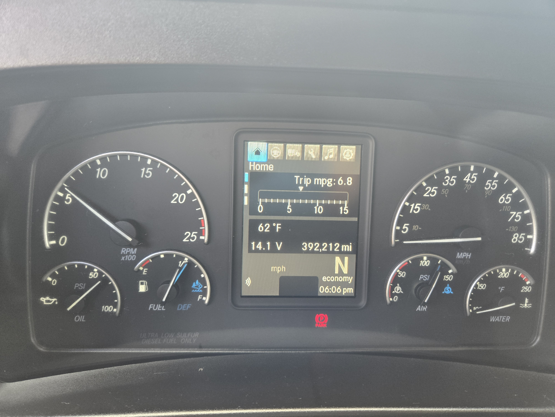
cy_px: 208
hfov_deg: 73.9
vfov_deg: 58.9
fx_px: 369
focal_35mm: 23
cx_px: 278
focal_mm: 5.4
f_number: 1.8
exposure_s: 1/120
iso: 250
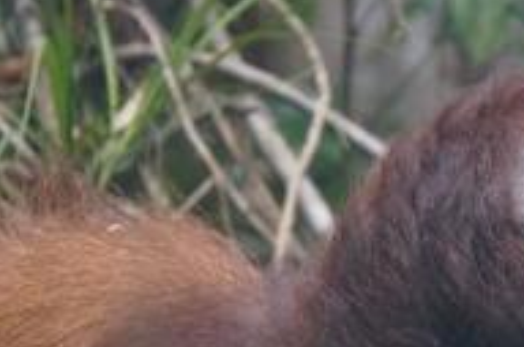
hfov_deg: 1.8
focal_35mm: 1150
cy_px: 351
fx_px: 16697
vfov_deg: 1.2
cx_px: 647
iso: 2000
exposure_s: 1/400
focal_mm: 210
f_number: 6.3
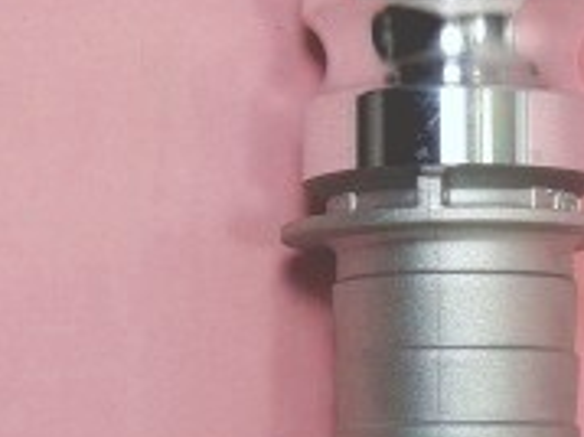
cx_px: 437
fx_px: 2074
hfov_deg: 16.0
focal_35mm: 123
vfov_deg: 12.0
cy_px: 284
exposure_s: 1/100
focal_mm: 11.1
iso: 100
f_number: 3.2
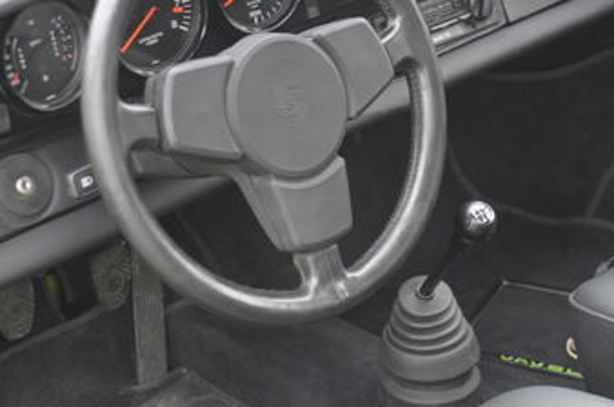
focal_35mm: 91
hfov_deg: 22.3
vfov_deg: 14.9
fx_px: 1549
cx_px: 407
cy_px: 129
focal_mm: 40
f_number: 2.8
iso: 200
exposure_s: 1/30
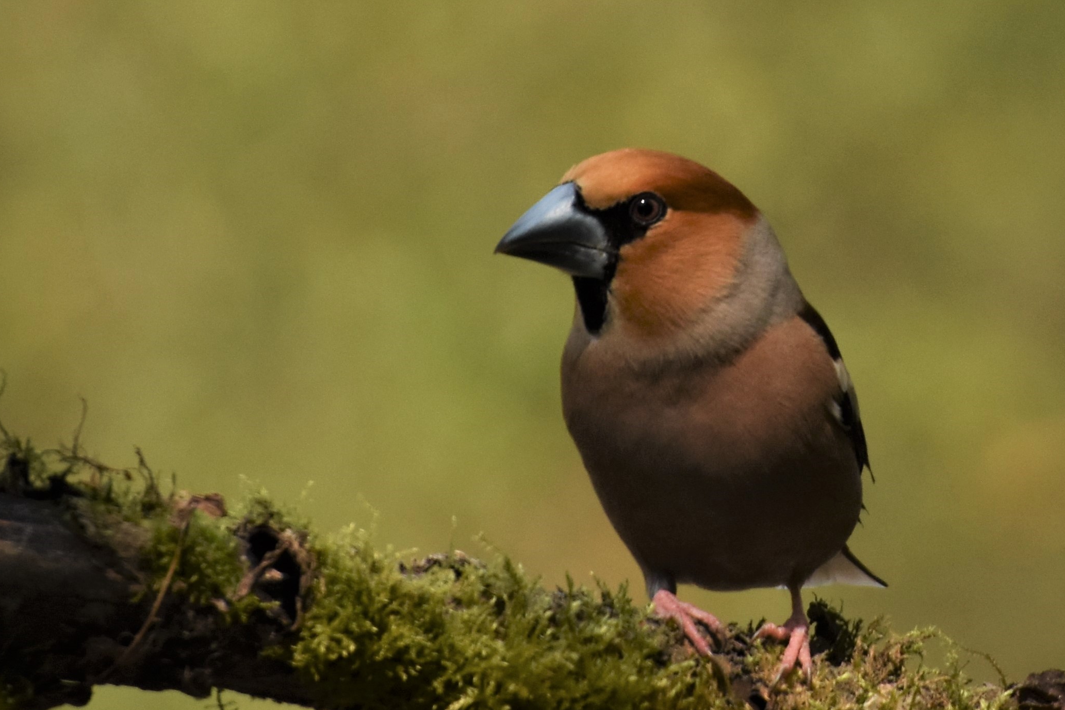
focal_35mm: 1087
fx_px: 32150
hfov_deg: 1.9
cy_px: 301
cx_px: 546
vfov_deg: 1.3
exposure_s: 1/2500
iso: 720
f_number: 6.3
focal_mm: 300
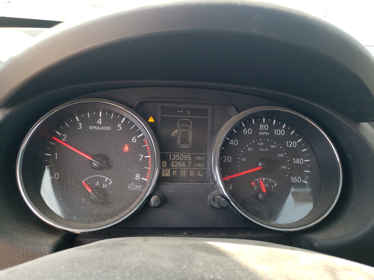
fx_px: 281
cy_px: 140
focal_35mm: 26
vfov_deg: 53.1
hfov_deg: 67.3
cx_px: 187
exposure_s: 1/154
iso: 50
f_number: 1.5
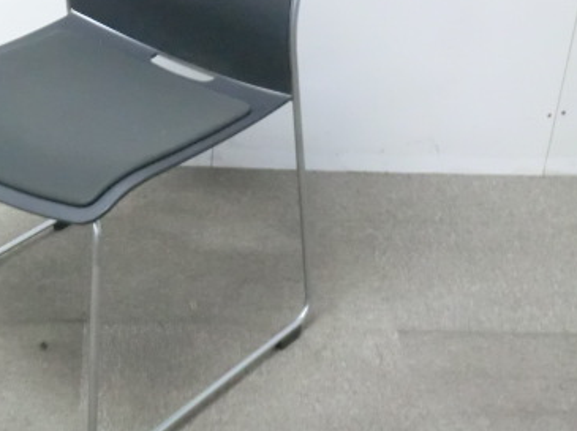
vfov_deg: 18.5
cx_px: 93
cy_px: 115
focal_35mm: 79
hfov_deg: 24.2
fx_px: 1316
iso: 800
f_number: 4.3
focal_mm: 8.2
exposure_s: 1/25
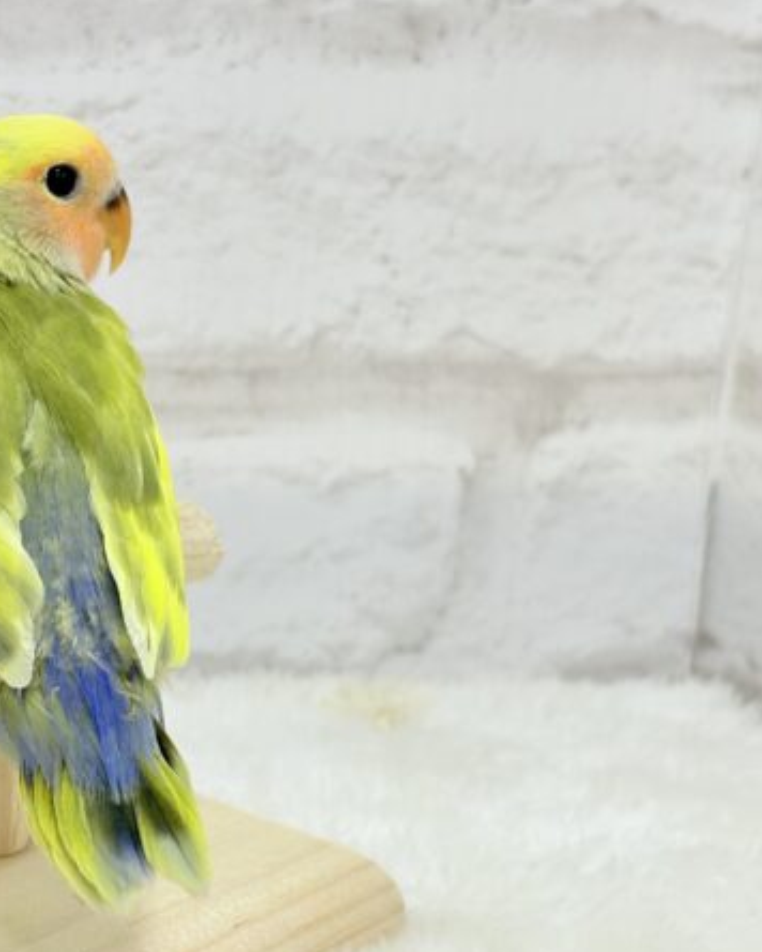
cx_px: 180
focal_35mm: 73
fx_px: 2058
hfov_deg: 20.8
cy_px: 503
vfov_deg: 26.1
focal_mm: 5.96
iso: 64
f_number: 1.6
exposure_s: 1/100
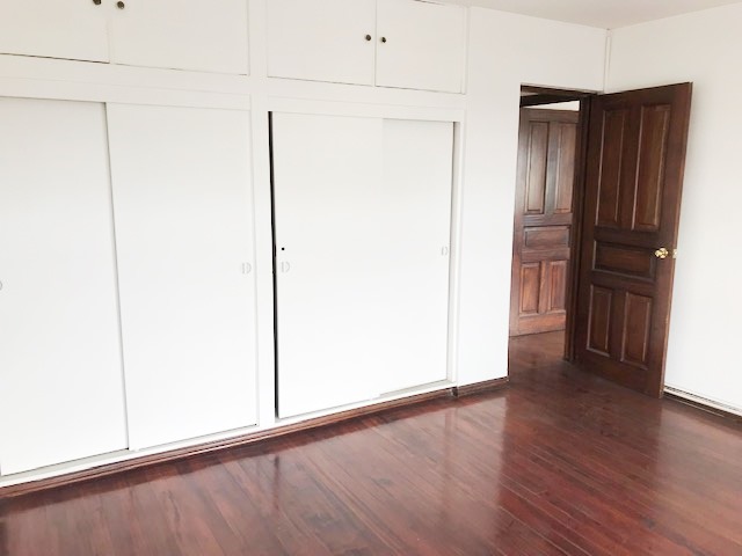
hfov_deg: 63.4
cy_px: 278
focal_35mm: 28
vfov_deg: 49.7
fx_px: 600
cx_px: 371
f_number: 1.8
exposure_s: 1/60
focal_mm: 3.99
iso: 20
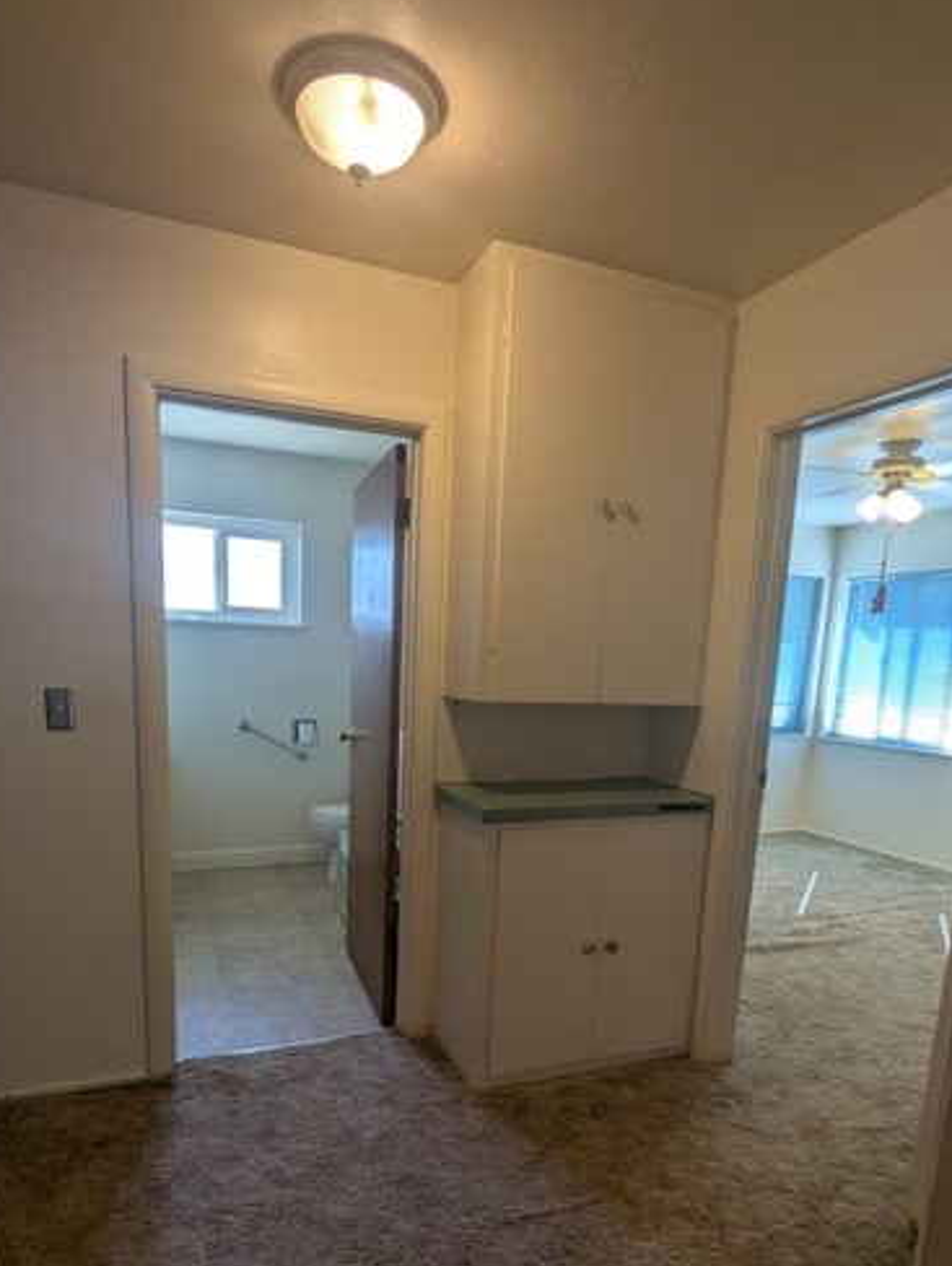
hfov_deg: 63.5
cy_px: 809
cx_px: 464
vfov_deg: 77.2
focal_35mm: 21
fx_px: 769
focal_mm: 2.35
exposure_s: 1/40
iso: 65
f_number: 2.2
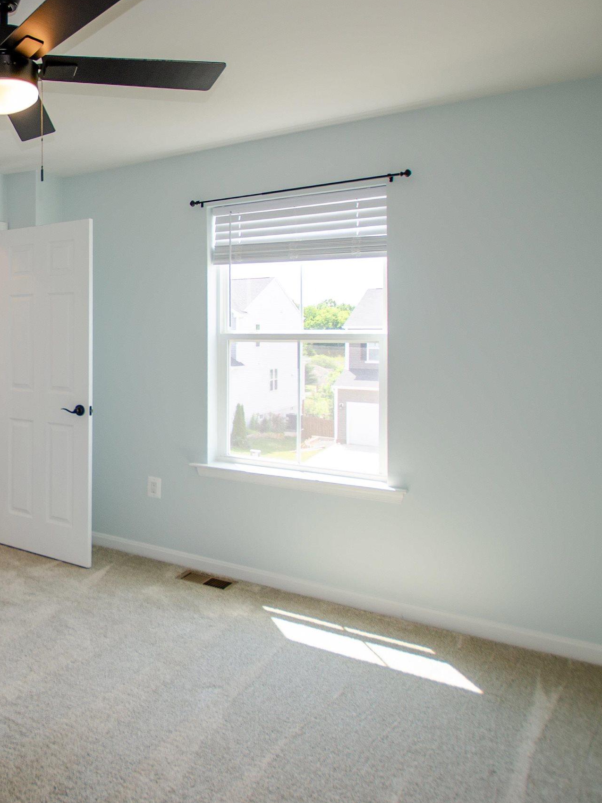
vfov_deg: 67.3
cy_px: 406
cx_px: -77
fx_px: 603
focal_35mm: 26
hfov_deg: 41.1
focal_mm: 10
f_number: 3.5
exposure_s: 1/125
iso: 100
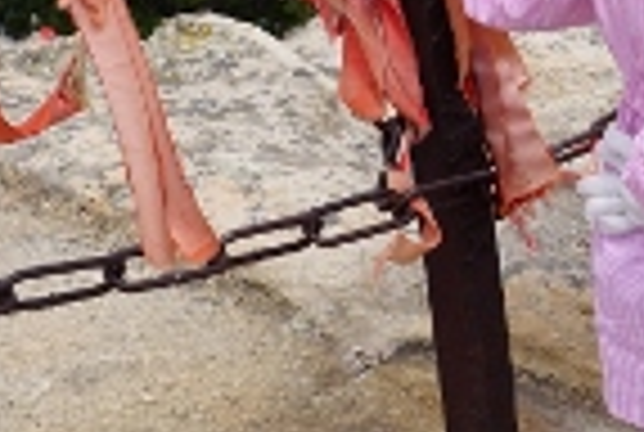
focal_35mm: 146
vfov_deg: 9.3
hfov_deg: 13.8
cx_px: 662
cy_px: -92
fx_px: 2624
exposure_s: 1/200
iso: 100
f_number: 11
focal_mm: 35
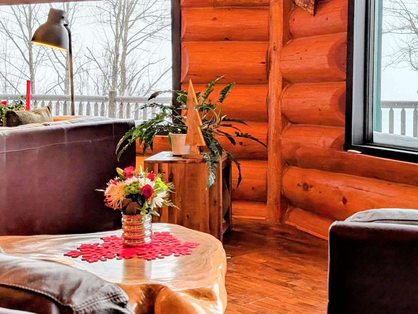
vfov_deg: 26.8
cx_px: 284
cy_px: 88
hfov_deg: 35.1
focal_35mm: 54
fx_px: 653
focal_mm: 6.9
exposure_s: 1/60
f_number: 1.68
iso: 24
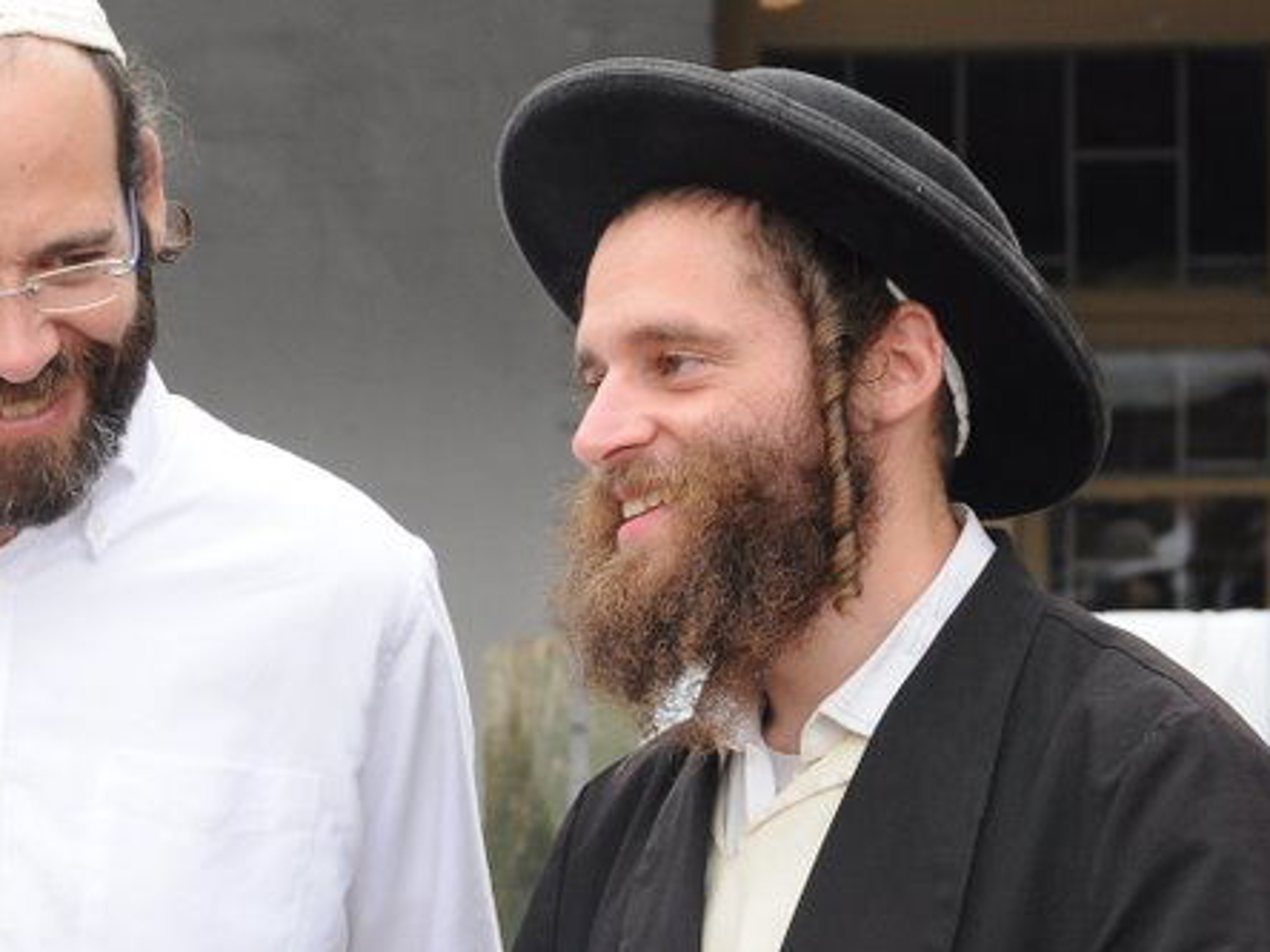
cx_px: 658
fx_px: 6090
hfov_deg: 11.9
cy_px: 629
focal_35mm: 166
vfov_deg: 8.9
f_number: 7.1
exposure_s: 1/160
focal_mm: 50
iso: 500
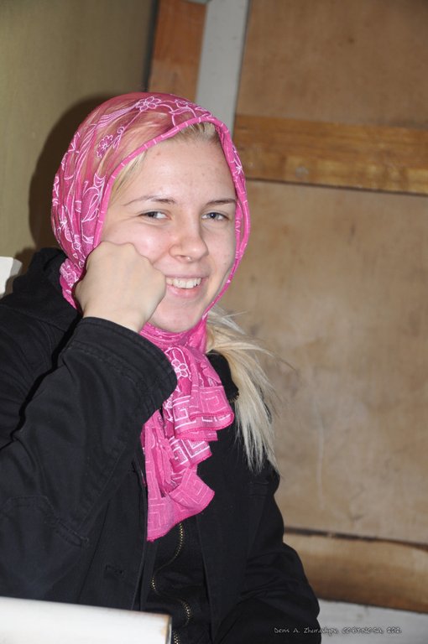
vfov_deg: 24.6
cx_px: 214
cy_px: 322
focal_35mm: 82
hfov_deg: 16.5
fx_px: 1475
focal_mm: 55
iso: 200
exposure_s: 1/60
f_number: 5
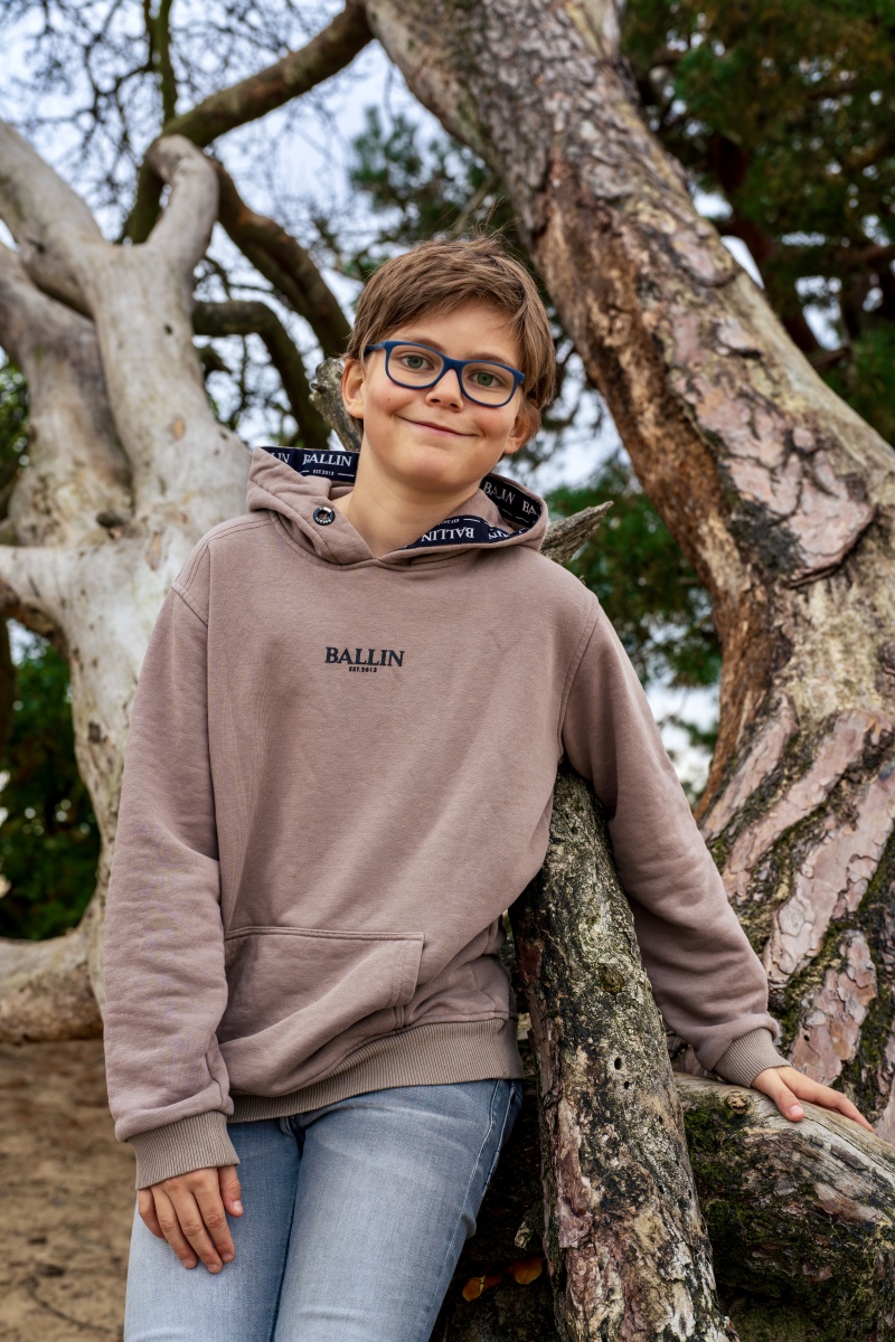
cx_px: 448
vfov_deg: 39.6
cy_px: 671
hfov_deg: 27.0
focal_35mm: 50
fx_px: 1864
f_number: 4.5
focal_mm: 50
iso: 320
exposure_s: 1/125
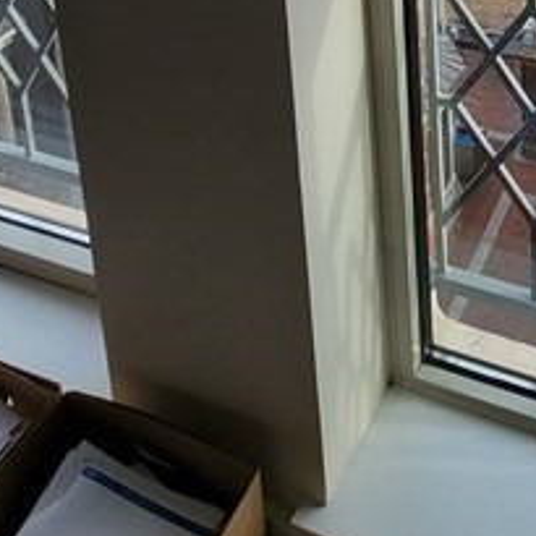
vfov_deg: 27.3
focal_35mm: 43
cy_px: -267
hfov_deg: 35.7
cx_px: 526
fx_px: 753
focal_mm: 2.2
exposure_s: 1/470
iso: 50
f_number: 2.2
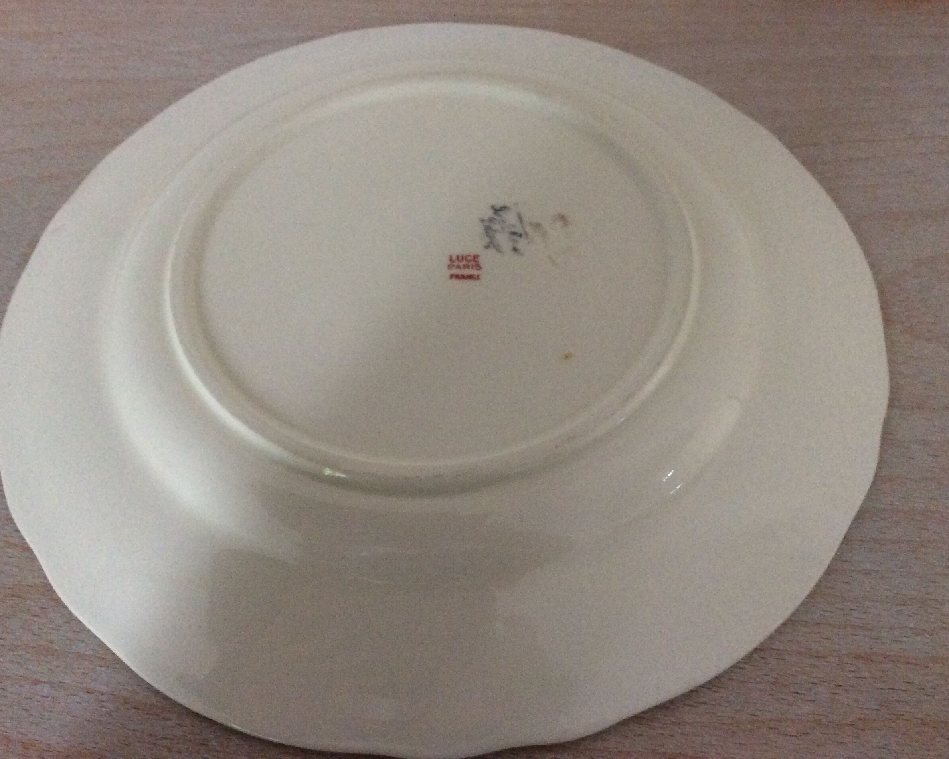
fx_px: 955
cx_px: 465
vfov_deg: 43.4
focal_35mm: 34
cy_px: 375
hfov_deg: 52.8
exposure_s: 1/25
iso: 250
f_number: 2.4
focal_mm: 3.3
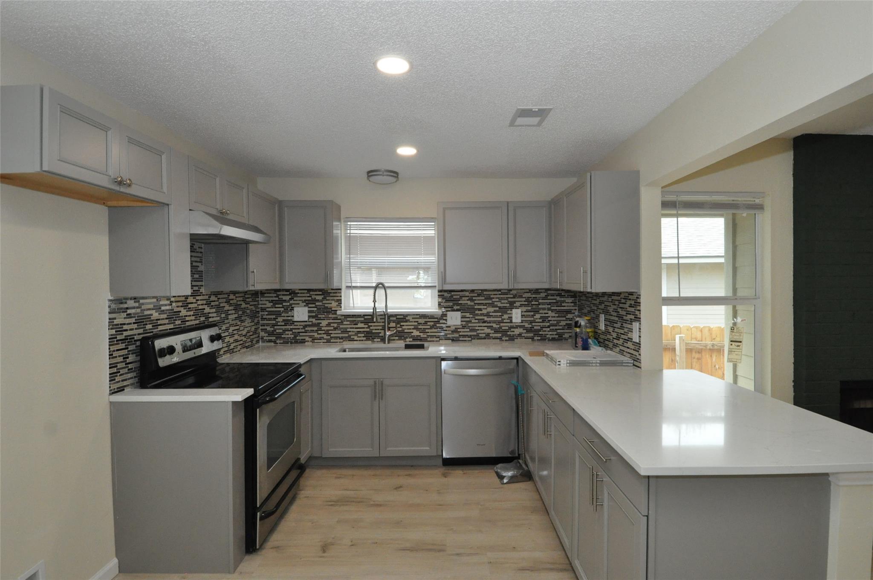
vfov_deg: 67.2
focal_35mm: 18
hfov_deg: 90.1
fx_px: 436
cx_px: 436
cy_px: 290
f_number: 7.1
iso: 2000
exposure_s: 1/200
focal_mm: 12
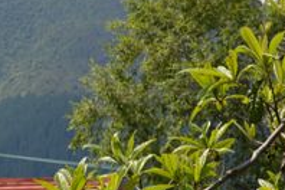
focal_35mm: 285
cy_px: -2
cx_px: -12
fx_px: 2256
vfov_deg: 4.8
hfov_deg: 7.2
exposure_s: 1/200
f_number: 9
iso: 100
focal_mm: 80
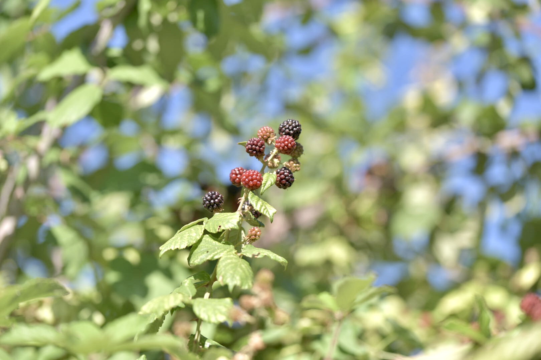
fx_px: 1578
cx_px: 270
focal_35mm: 105
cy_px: 180
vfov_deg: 13.0
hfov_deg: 19.5
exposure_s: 1/640
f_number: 4.5
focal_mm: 105
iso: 100
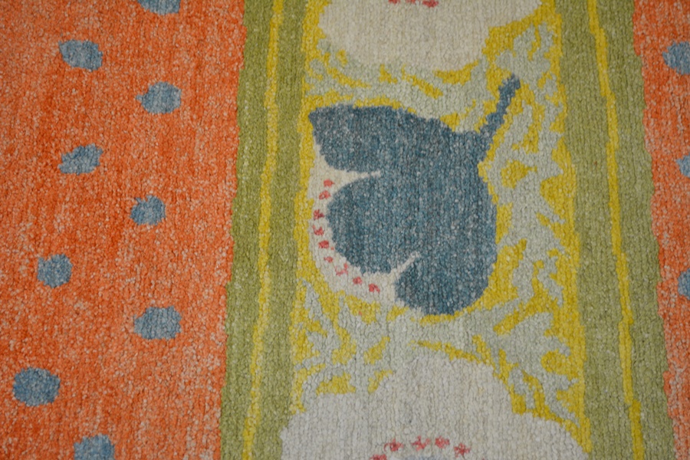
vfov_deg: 17.5
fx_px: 1495
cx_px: 345
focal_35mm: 78
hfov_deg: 26.0
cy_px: 230
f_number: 5.6
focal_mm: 52
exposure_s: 1/50
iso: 800
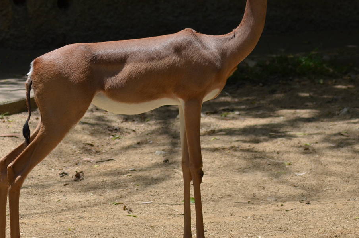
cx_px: 222
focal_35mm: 373
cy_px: 76
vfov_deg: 3.7
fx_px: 3712
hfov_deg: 5.5
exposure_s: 1/2000
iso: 400
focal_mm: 140
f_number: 5.6
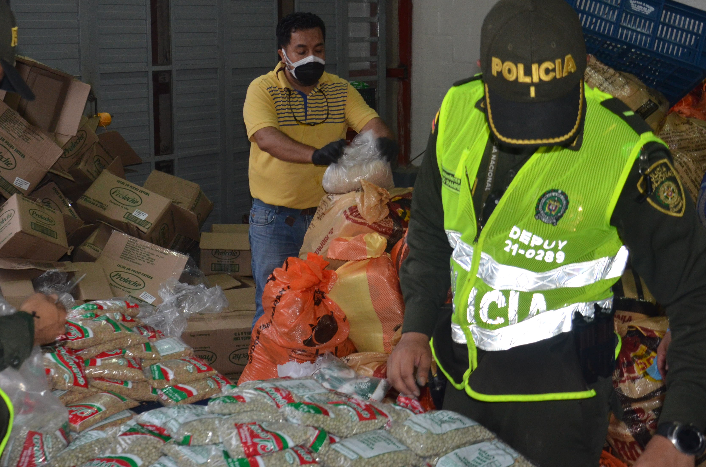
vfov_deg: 27.2
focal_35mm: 49
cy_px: 144
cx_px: 282
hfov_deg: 40.2
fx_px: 959
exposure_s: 1/60
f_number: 3.8
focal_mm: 22
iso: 800
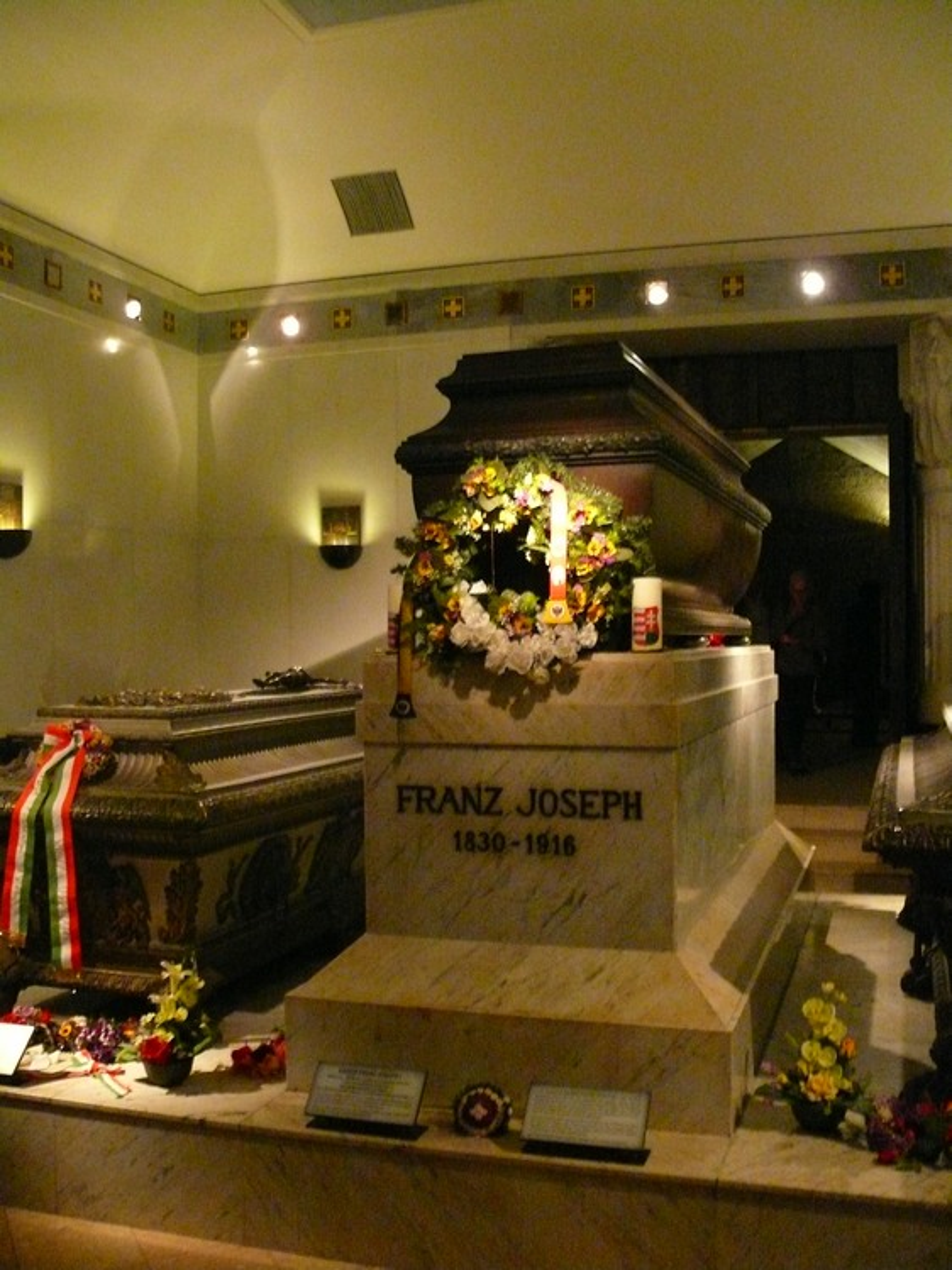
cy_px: 635
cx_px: 476
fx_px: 1284
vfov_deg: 52.6
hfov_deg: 40.7
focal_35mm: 35
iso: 800
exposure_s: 1/8
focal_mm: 7.4
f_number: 2.8
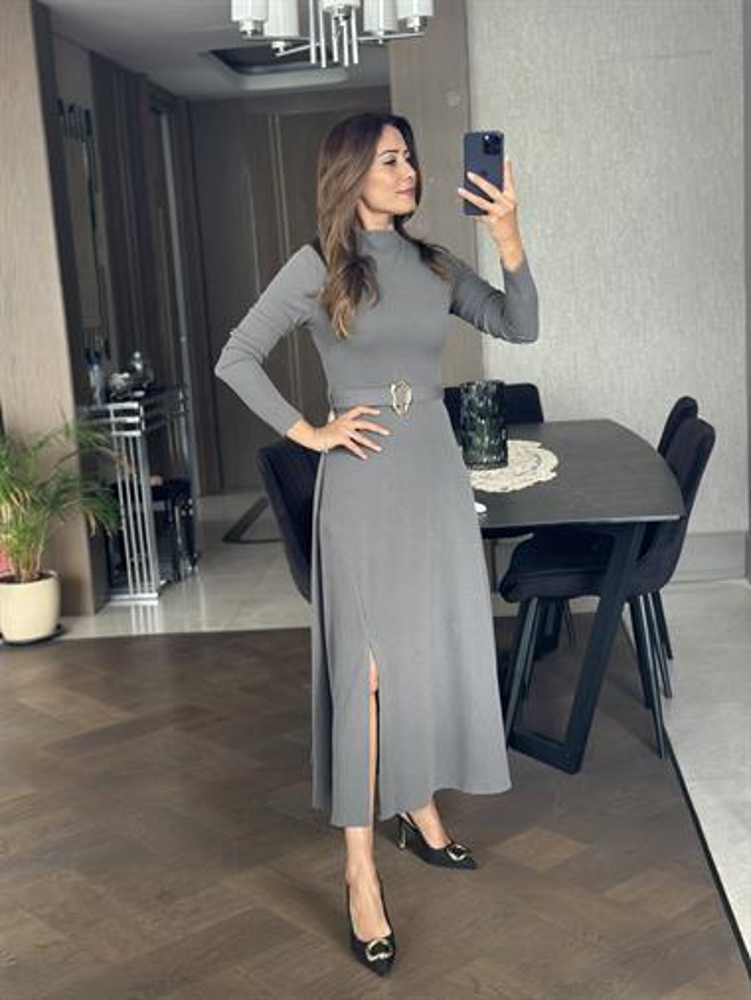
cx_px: 376
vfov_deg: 39.6
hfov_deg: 30.3
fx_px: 1387
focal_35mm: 48
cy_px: 500
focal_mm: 6.86
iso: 125
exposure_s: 1/60
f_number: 1.78
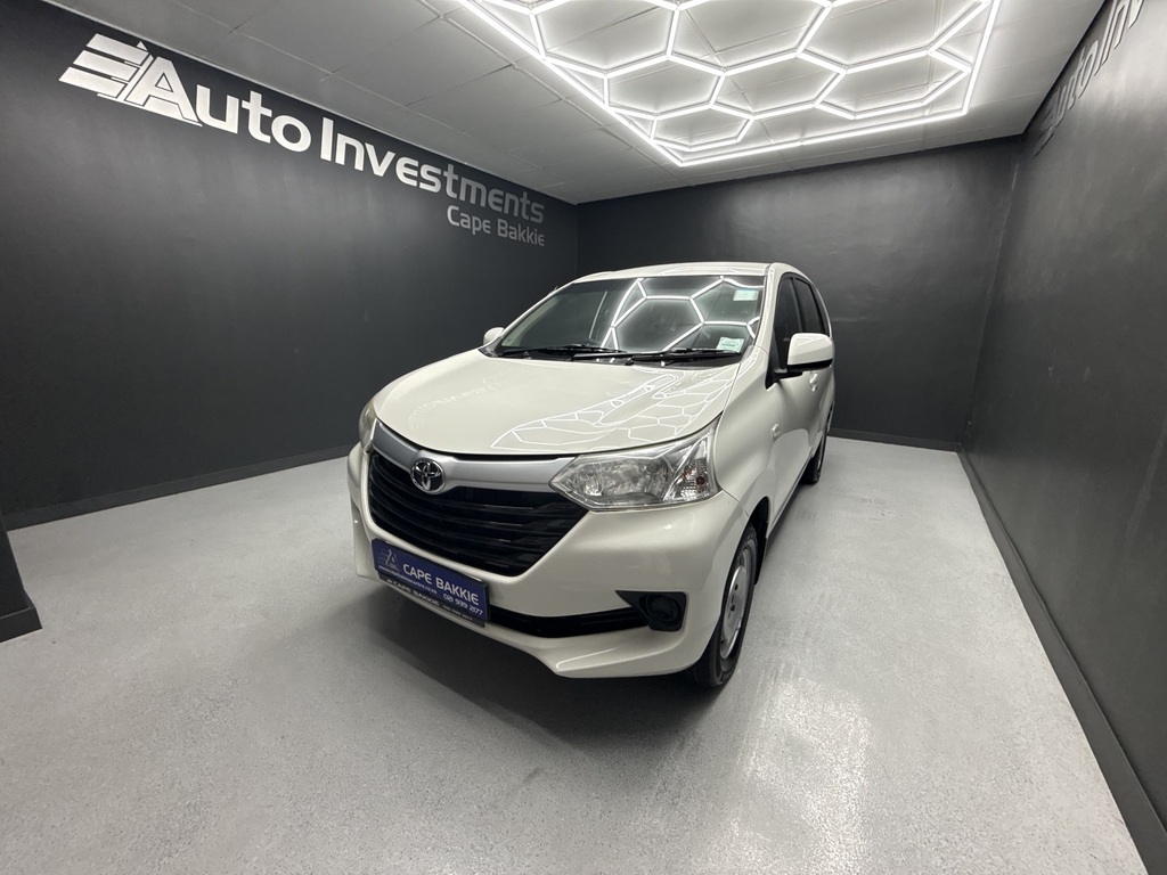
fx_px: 472
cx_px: 584
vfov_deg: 85.7
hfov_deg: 102.1
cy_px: 438
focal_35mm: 14
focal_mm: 2.22
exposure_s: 1/100
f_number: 2.2
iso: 100
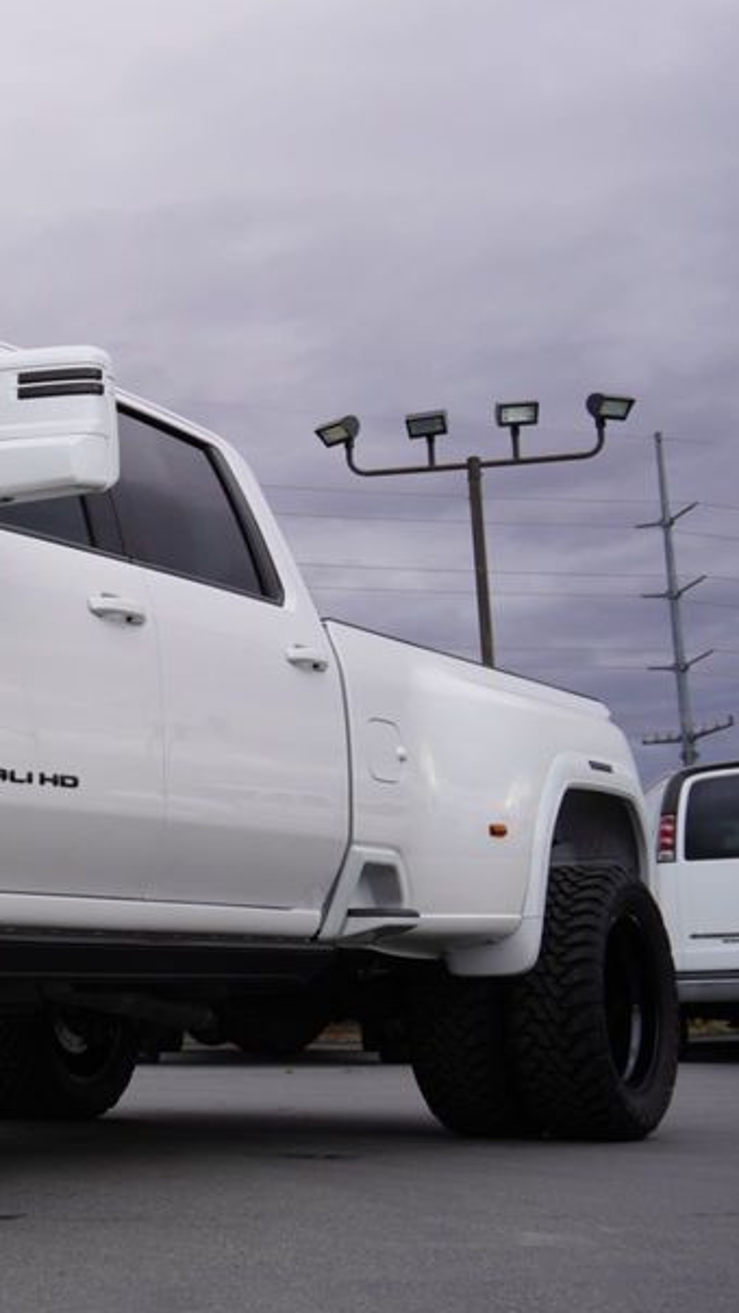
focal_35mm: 64
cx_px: -330
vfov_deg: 32.8
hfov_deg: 17.2
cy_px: 670
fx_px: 2228
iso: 100
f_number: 7.1
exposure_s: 1/100
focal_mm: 24
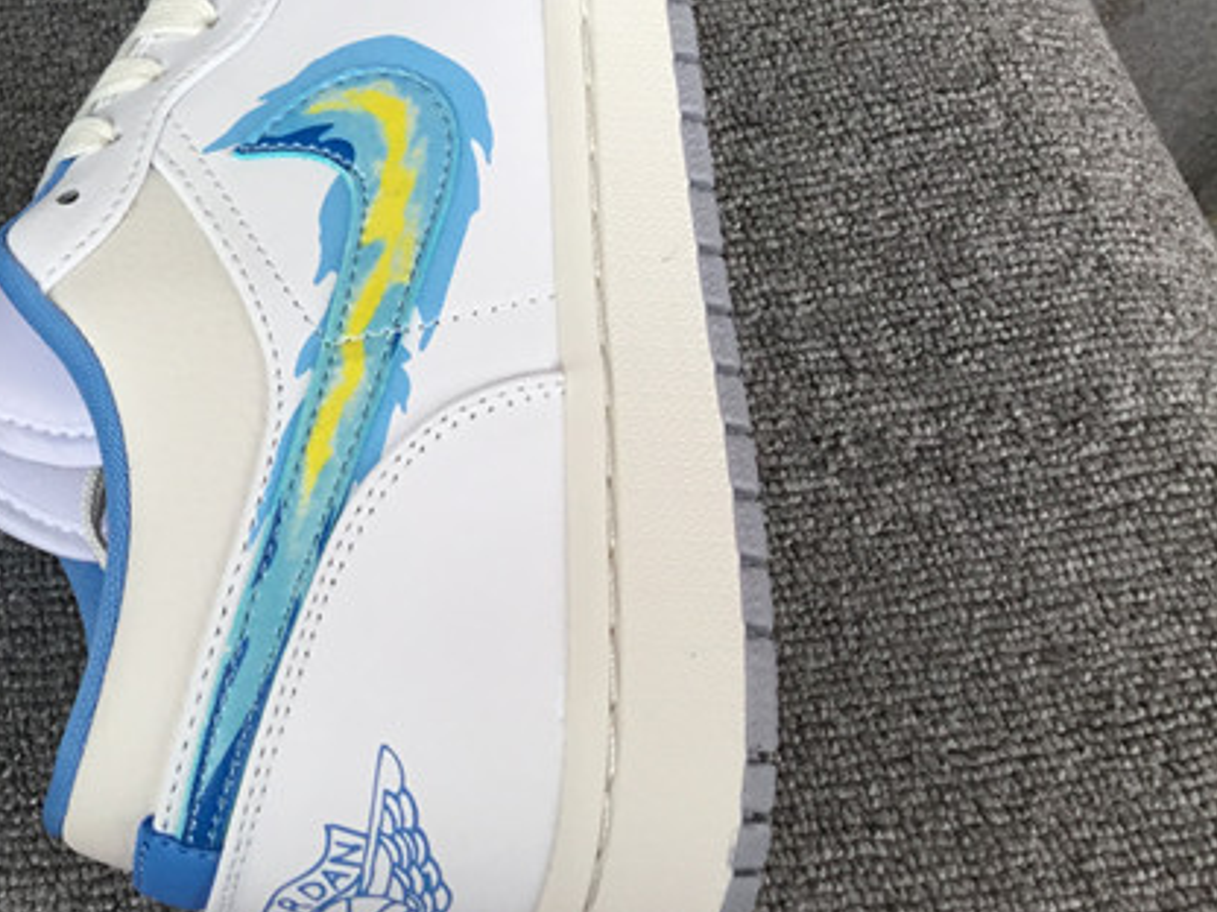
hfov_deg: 26.9
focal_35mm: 67
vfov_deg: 21.4
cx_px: -82
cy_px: 72
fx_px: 2356
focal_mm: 3.3
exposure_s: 1/100
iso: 25
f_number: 2.4
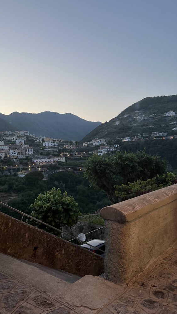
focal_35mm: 29
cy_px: 157
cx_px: 58
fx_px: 242
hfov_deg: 39.7
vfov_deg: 66.1
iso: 80
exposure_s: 1/50
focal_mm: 5.1
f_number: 1.6
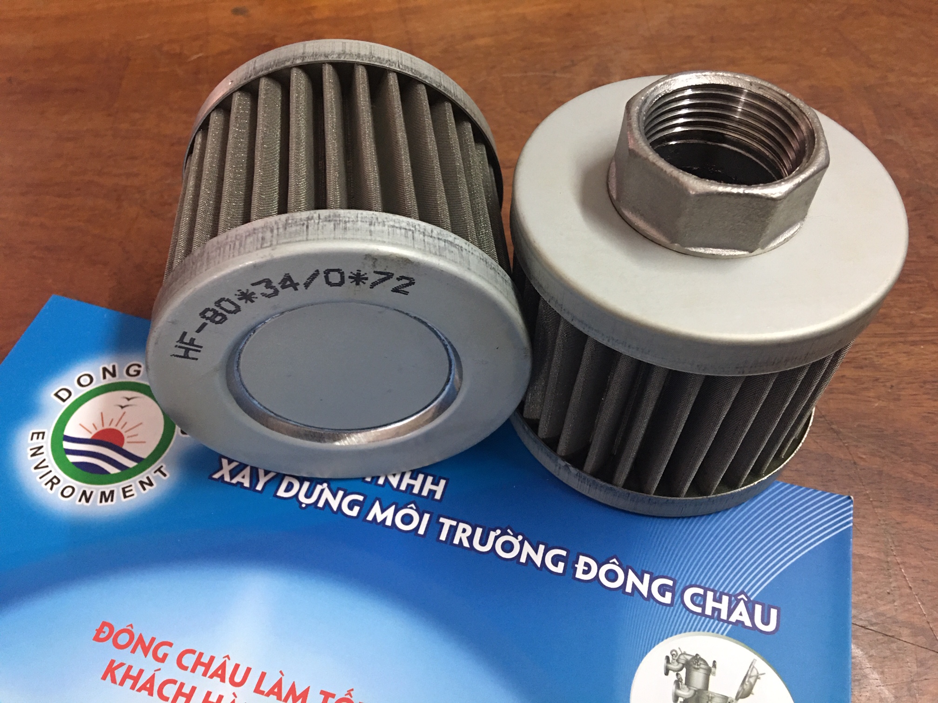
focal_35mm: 29
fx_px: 786
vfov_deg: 48.2
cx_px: 469
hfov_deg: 61.7
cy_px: 352
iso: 100
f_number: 2.2
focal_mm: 4.15
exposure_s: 1/8
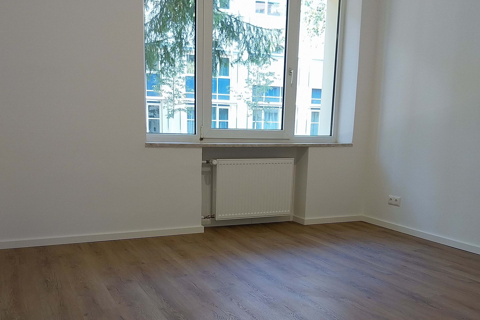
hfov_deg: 51.9
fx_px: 493
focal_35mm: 37
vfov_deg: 35.2
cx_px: 239
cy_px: 237
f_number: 1.8
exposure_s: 1/60
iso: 100
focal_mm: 4
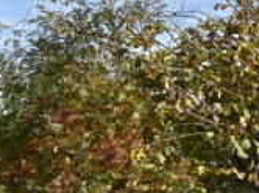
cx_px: -49
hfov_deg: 14.0
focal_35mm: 137
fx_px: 1024
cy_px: 239
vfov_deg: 10.6
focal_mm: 24
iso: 360
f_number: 8
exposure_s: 1/500
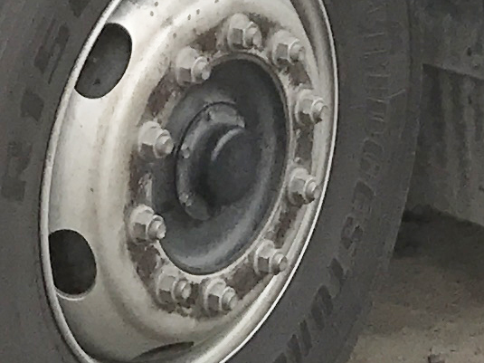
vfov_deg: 6.5
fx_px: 2950
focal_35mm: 211
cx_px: 420
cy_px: -711
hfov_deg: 9.3
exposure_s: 1/684
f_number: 1.8
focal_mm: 3.99
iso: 20
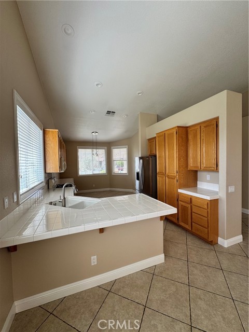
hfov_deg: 85.7
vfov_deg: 102.1
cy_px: 166
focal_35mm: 14
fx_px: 134
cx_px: 124
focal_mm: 2.22
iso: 40
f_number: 2.2
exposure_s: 1/107
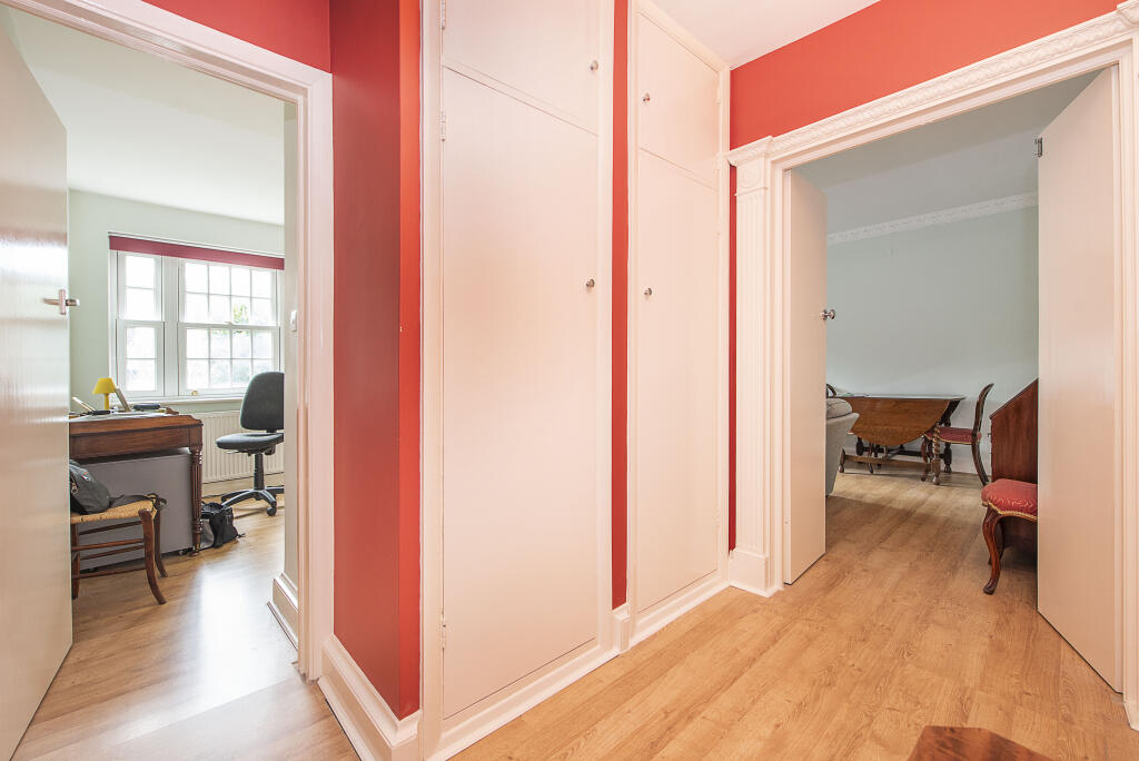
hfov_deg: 104.2
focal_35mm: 14
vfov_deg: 81.3
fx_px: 443
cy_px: 380
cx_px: 570
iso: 500
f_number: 6.3
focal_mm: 14
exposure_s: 1/25
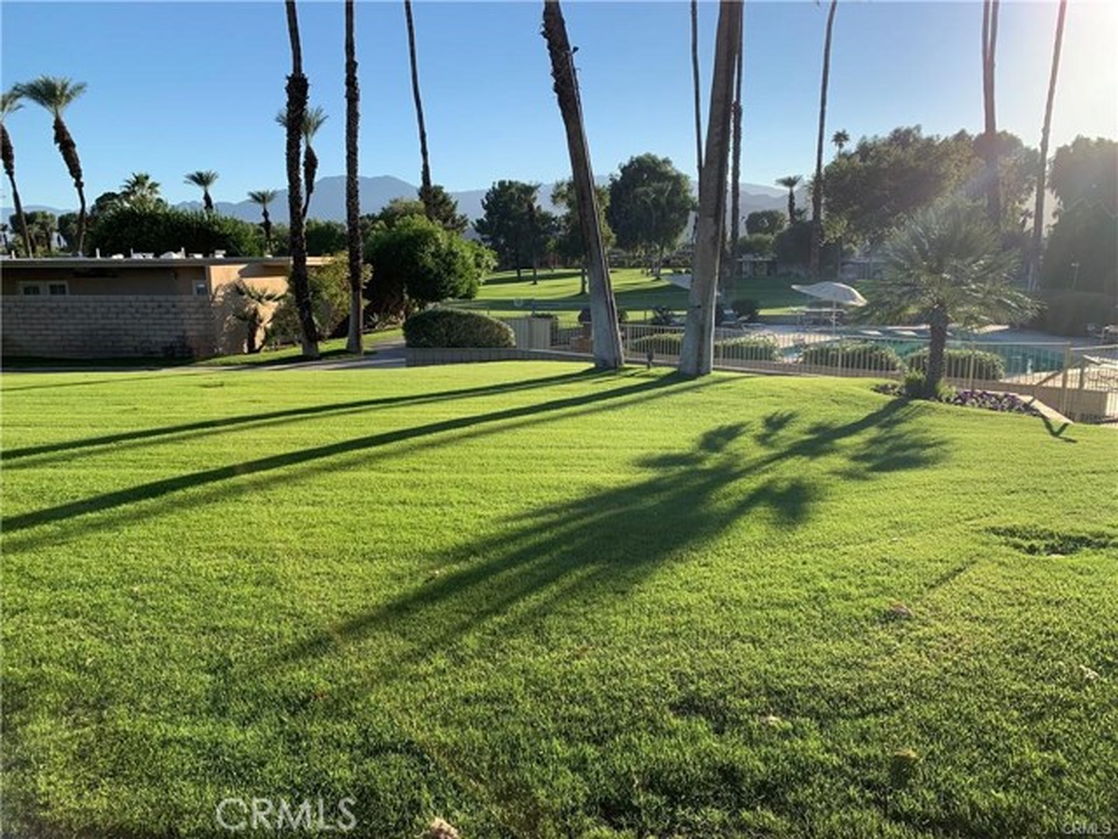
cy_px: 420
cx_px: 559
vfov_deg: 53.1
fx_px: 840
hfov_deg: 67.3
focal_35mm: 26
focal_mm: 4.25
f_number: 1.8
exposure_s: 1/1368
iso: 25
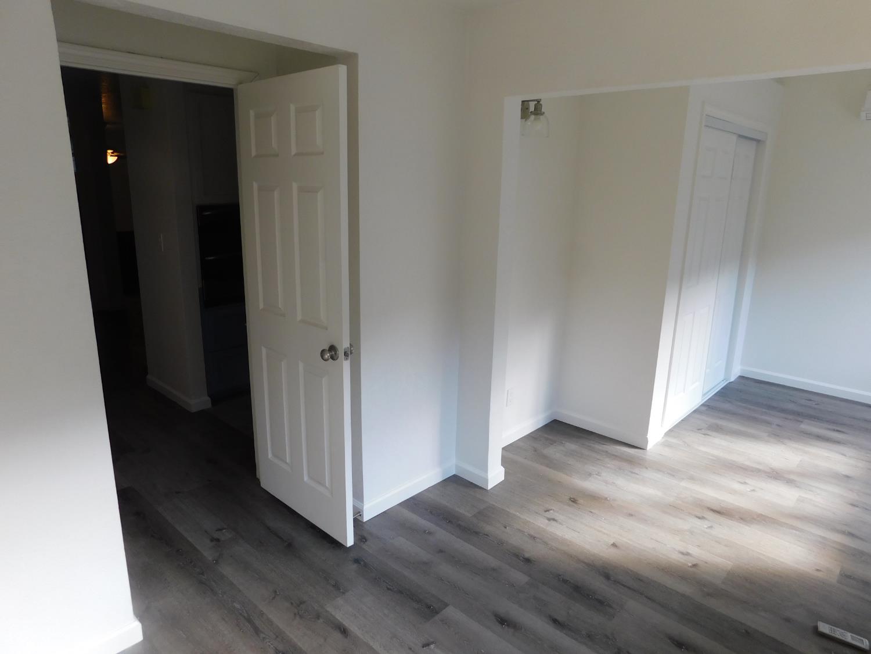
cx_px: 436
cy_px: 327
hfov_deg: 73.9
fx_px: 579
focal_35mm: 23
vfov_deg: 58.9
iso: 125
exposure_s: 1/60
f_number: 3
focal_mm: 4
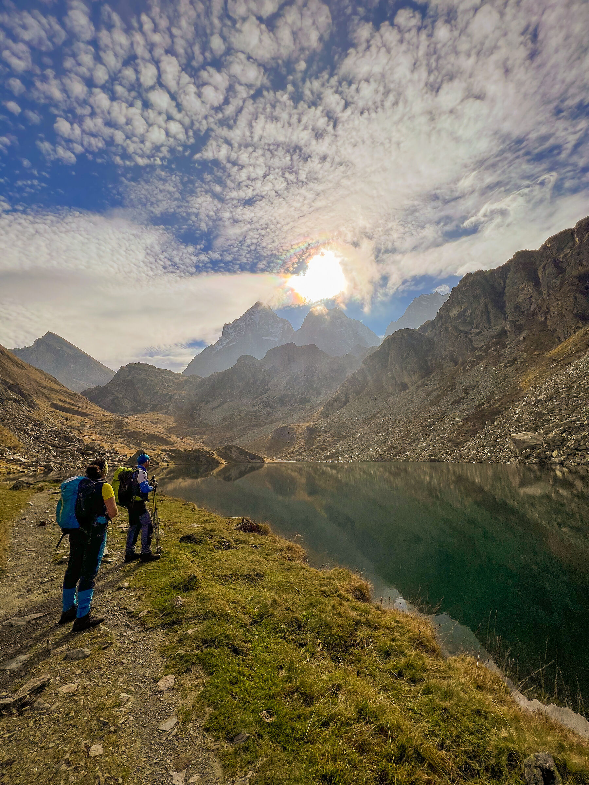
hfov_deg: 89.9
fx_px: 295
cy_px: 392
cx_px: 294
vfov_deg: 106.2
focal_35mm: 13
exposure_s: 1/5500
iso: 32
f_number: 1.8
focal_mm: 1.57
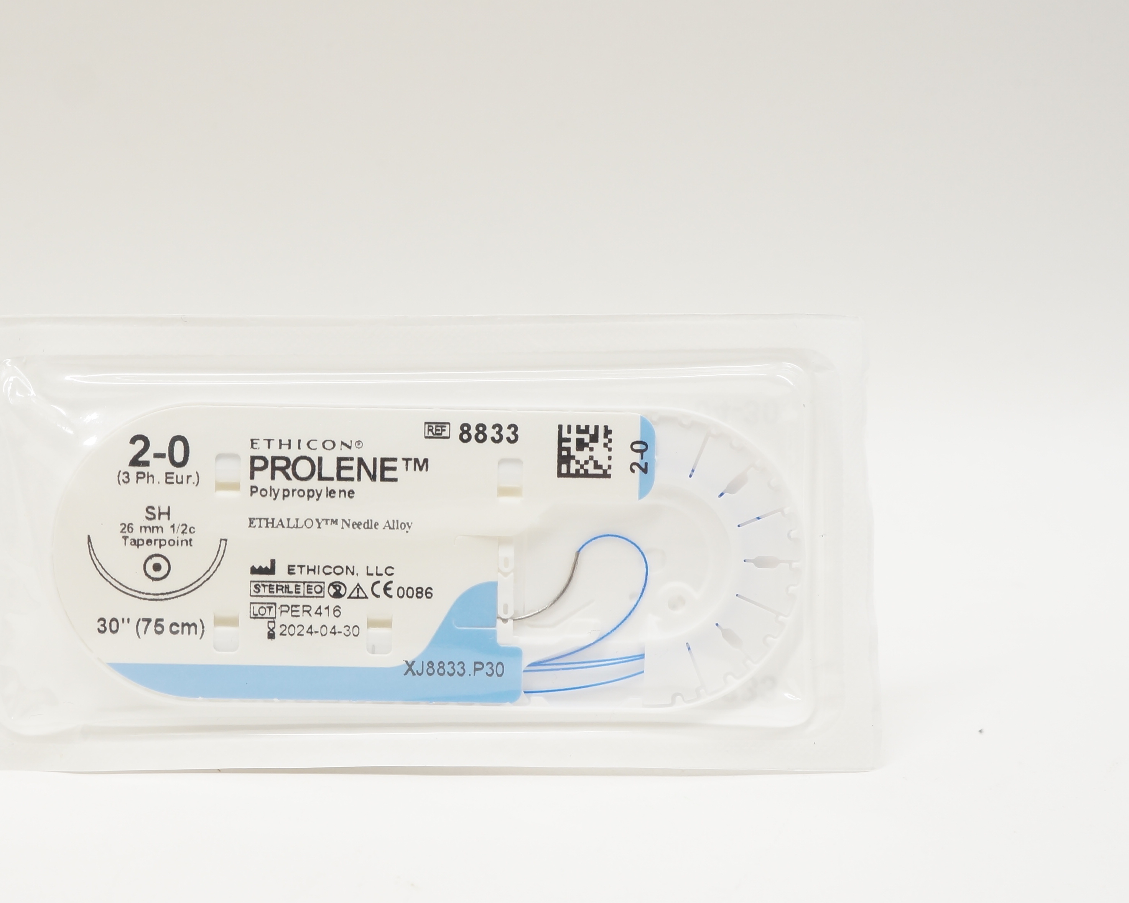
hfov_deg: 30.8
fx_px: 2038
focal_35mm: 61
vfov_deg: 24.9
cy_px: 551
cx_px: 411
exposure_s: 1/40
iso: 400
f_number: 7.1
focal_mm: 26
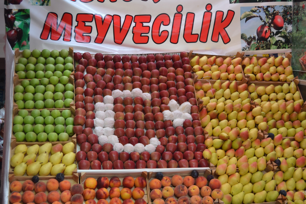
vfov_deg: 23.8
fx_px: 484
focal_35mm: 57
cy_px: 102
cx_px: 153
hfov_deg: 35.1
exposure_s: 1/100
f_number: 5
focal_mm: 38
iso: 400
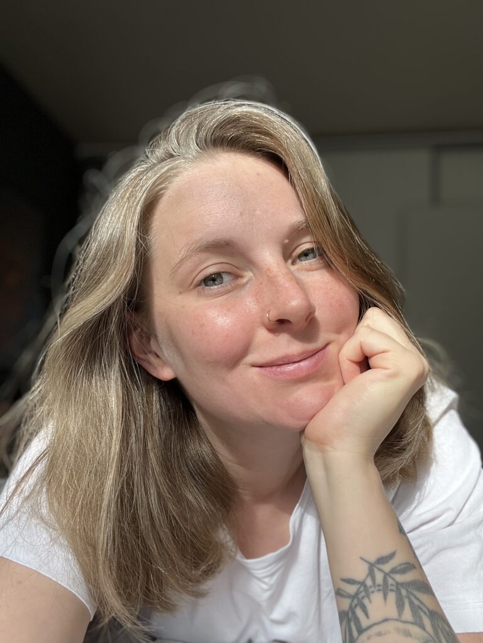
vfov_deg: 60.0
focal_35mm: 30
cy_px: 322
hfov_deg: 46.8
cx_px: 242
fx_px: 558
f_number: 2.2
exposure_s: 1/121
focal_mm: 2.71
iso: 25
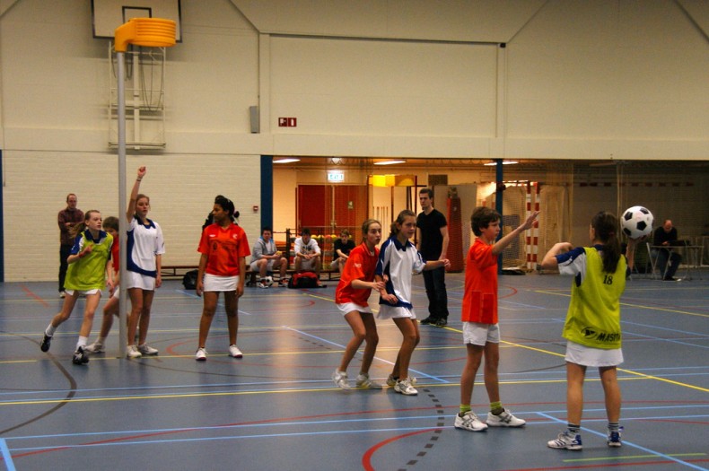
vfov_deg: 25.7
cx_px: 354
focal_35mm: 52
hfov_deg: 37.9
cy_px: 236
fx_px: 1033
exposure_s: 1/100
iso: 800
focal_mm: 35
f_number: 4.5
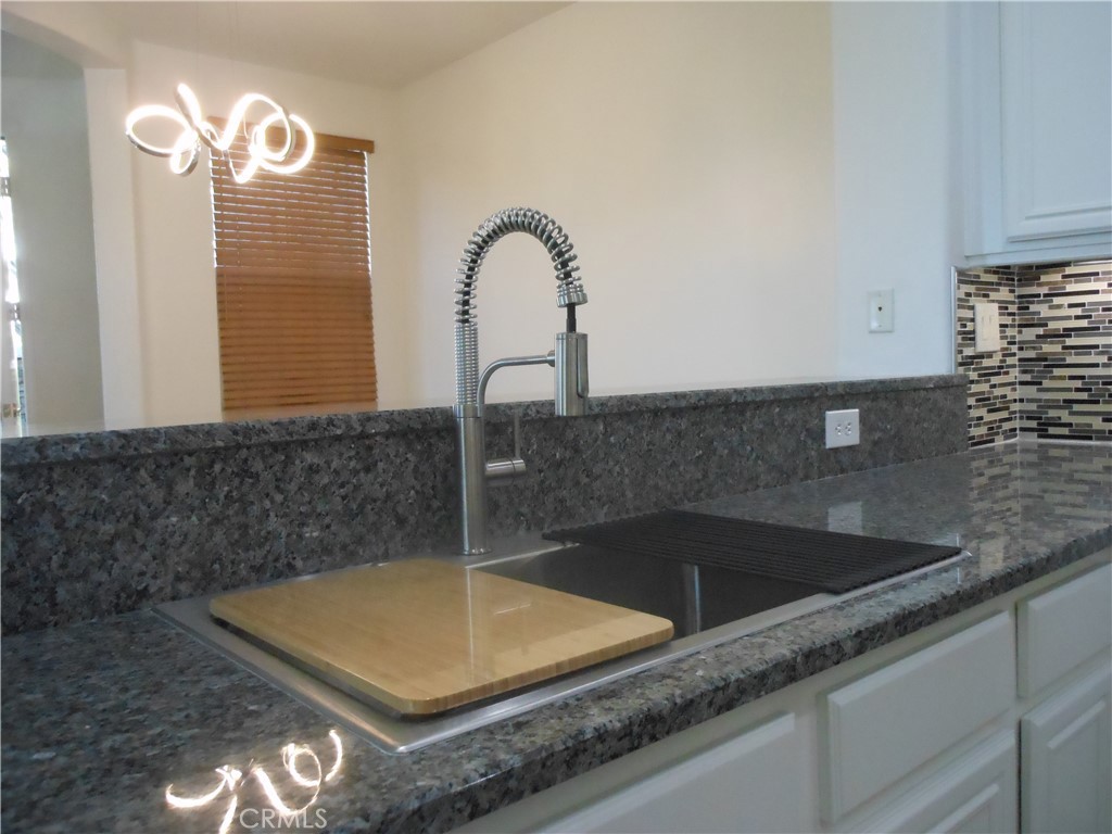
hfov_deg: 63.4
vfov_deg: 49.7
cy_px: 417
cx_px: 556
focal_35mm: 28
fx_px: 899
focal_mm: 5
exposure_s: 1/100
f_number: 3.7
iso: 800
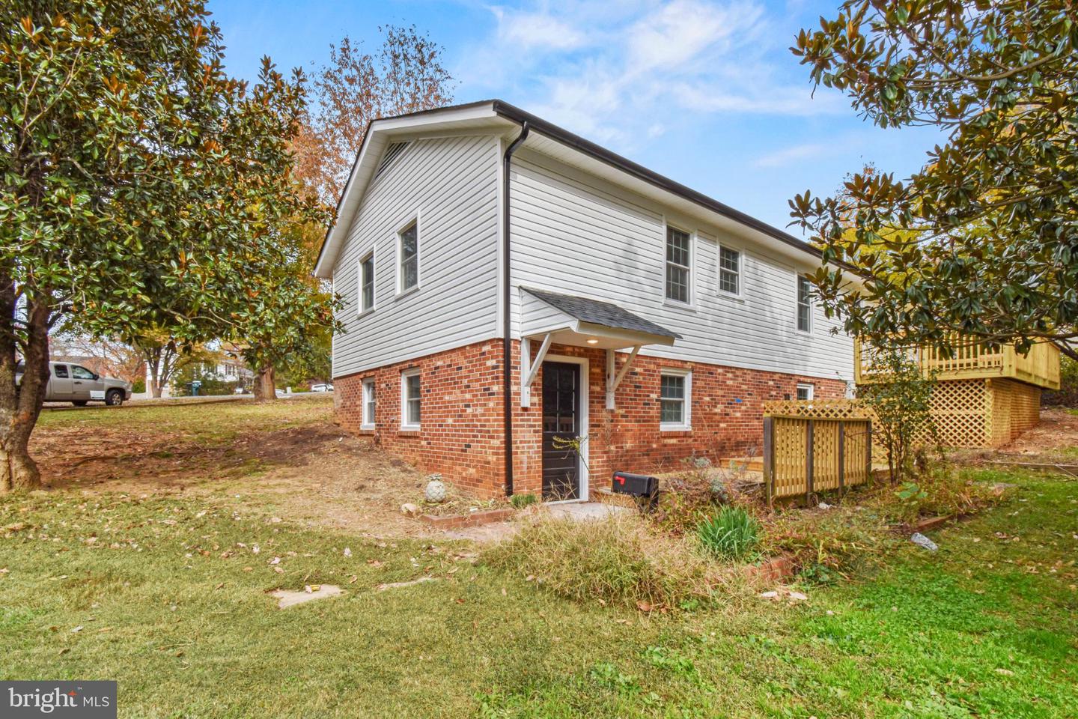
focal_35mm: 15
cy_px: 360
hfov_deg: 100.4
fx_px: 449
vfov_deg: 77.3
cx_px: 539
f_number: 22
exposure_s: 1/20
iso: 100
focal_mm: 10
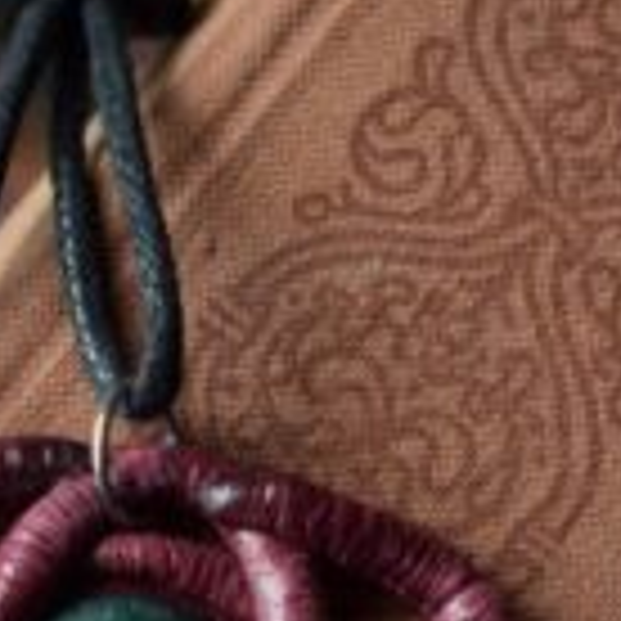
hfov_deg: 9.1
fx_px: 3897
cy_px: 702
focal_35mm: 192
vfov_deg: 9.0
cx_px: 119
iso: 6400
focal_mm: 52
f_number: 5.6
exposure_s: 1/60
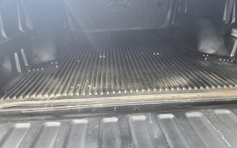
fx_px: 161
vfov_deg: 49.2
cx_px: 120
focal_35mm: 25
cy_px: 84
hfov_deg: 72.5
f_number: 1.8
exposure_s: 1/180
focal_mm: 5.4
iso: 64
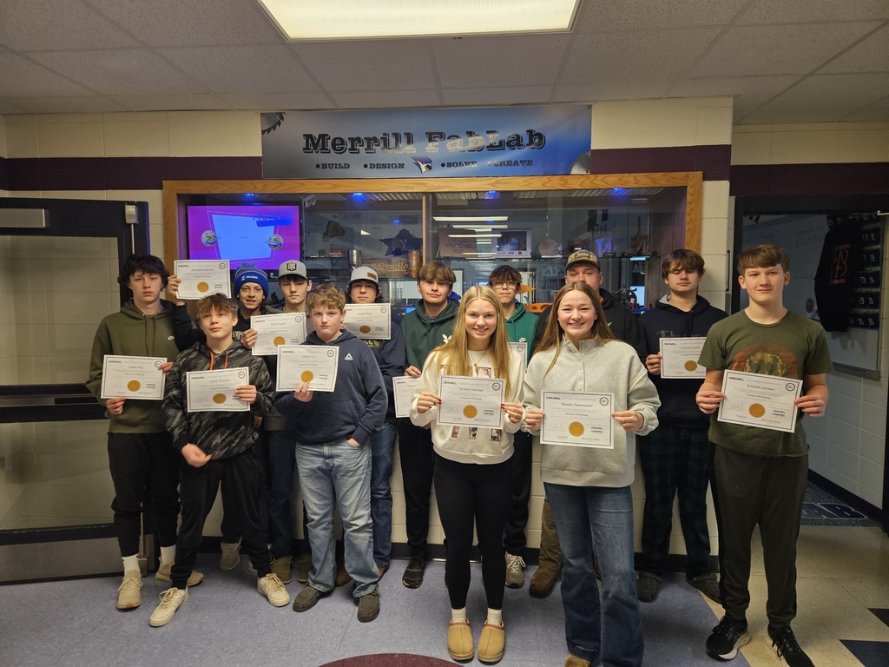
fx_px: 591
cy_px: 334
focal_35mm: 23
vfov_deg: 58.9
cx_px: 444
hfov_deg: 73.9
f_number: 1.8
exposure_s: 1/120
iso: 200
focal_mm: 5.4
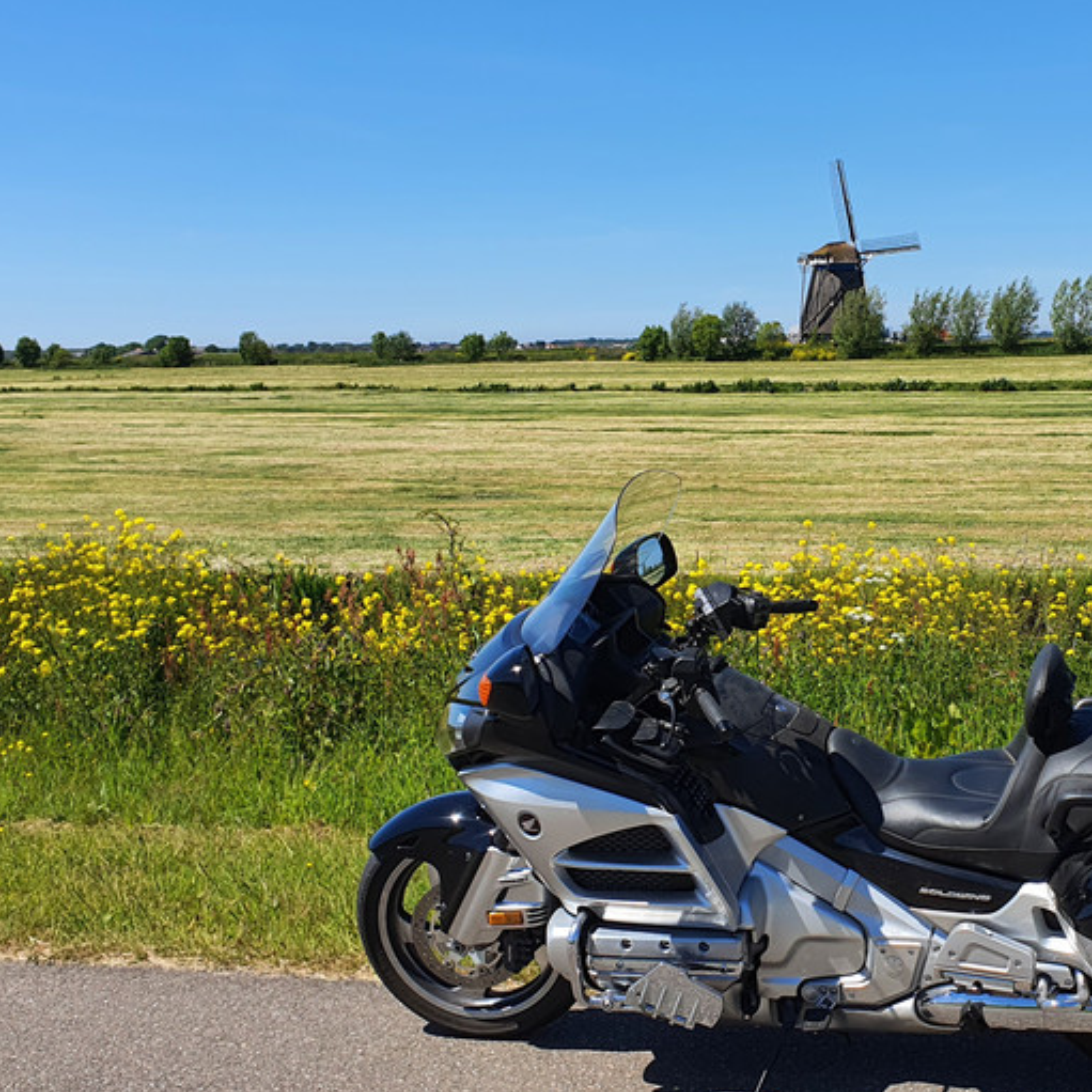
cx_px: 894
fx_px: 1713
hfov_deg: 34.1
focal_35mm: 48
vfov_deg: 35.3
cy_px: 472
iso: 50
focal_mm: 4.3
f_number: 2.4
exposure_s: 1/1876
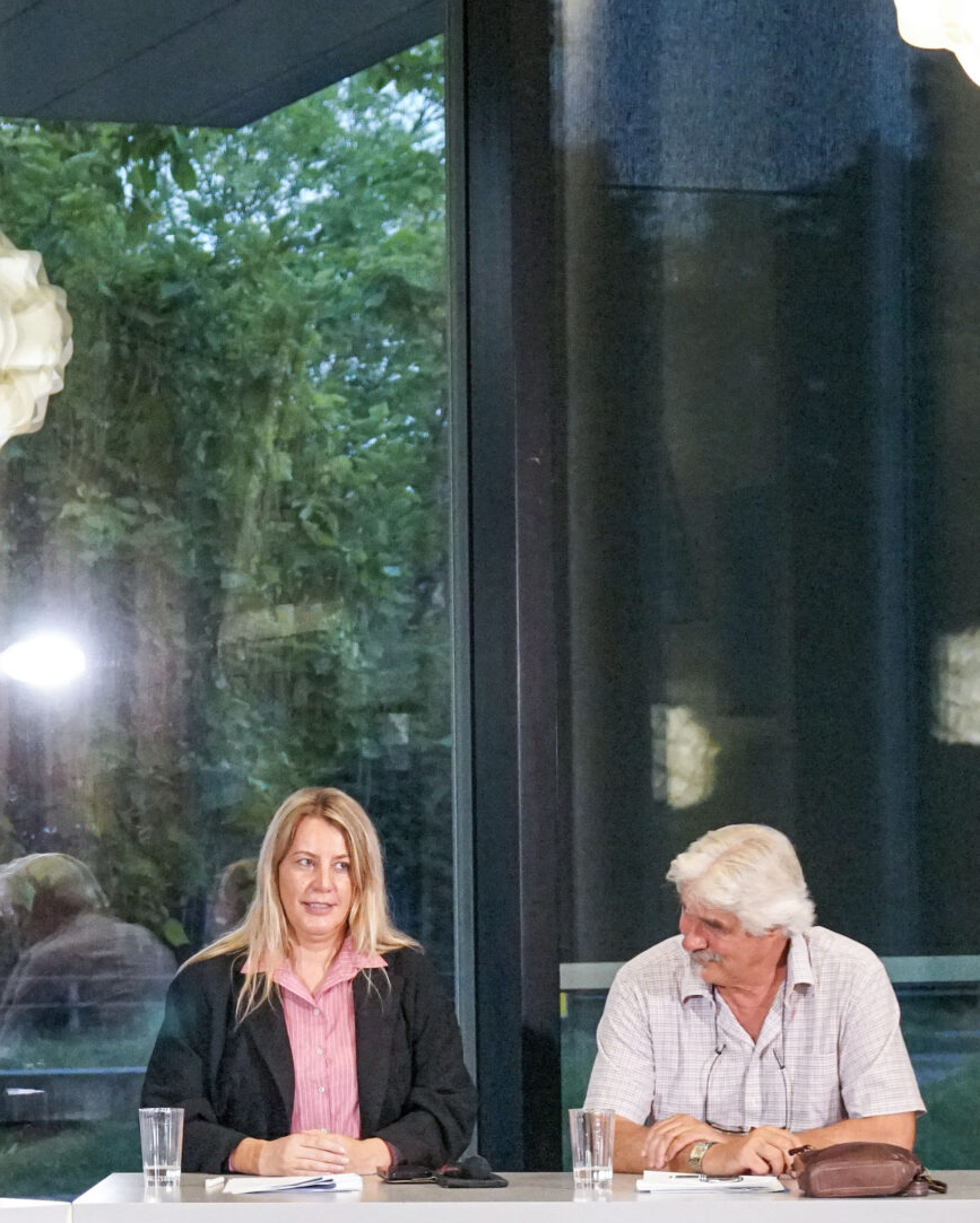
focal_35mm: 123
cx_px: 107
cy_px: 828
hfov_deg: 12.4
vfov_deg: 15.6
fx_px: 4461
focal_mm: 37
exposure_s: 1/160
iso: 6400
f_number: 4
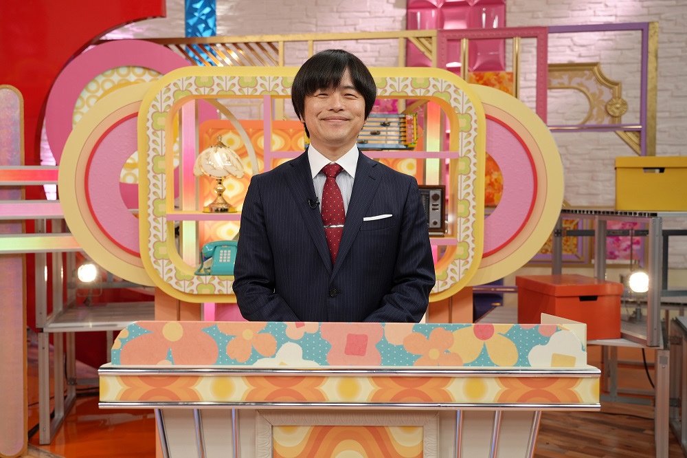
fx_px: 687
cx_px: 344
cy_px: 229
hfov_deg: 53.1
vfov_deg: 36.8
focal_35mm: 36
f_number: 4
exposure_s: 1/160
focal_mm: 36
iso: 400
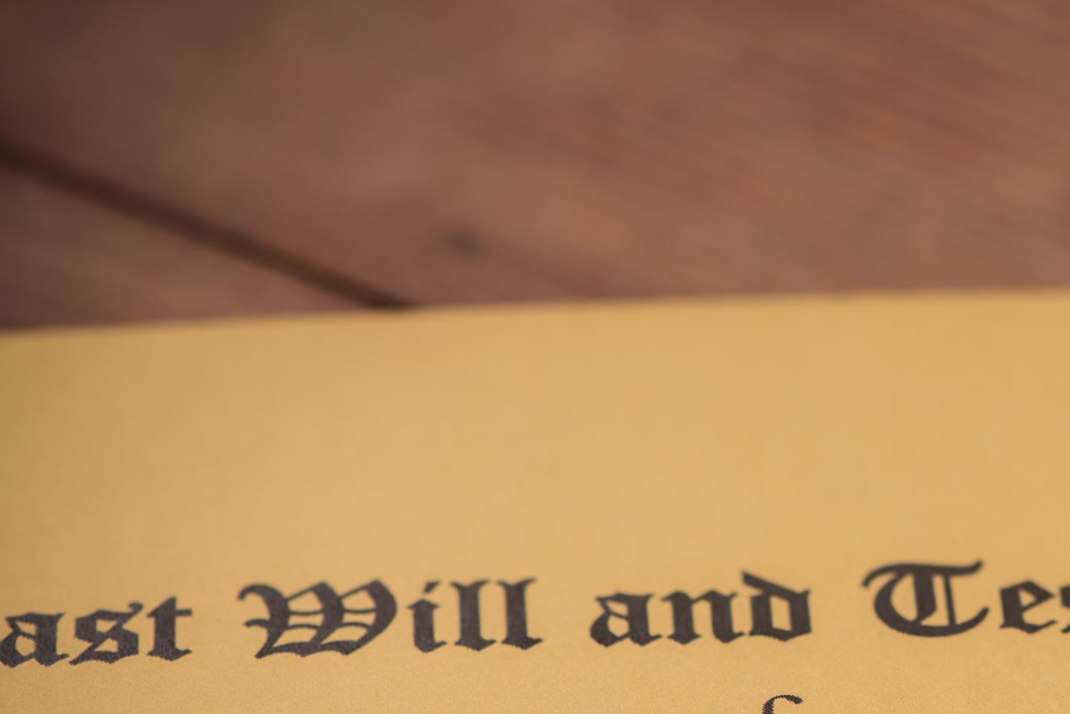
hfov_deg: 10.0
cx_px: 875
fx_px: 6094
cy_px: 634
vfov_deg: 6.7
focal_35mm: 205
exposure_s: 1/500
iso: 64
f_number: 5
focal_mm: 105
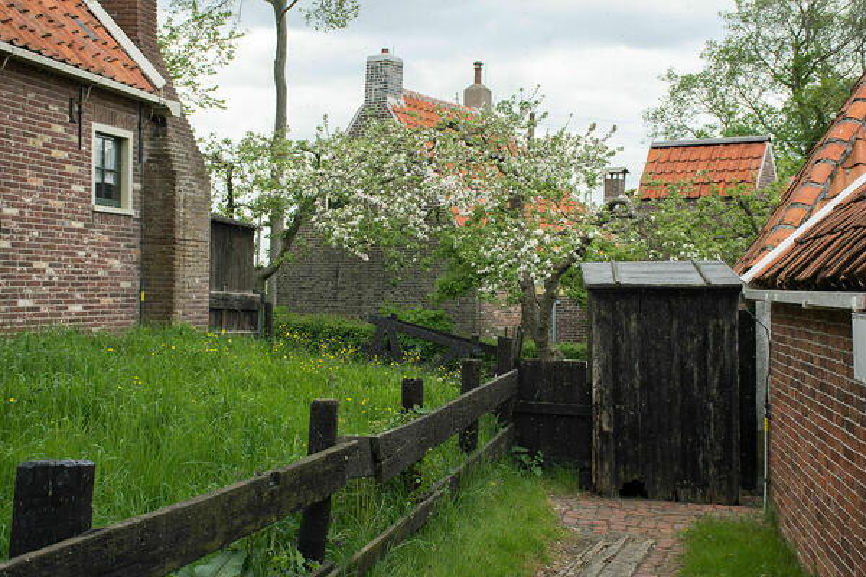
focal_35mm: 57
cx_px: 433
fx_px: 1371
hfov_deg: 35.1
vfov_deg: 23.8
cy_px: 288
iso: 320
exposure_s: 1/250
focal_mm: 38
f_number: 8
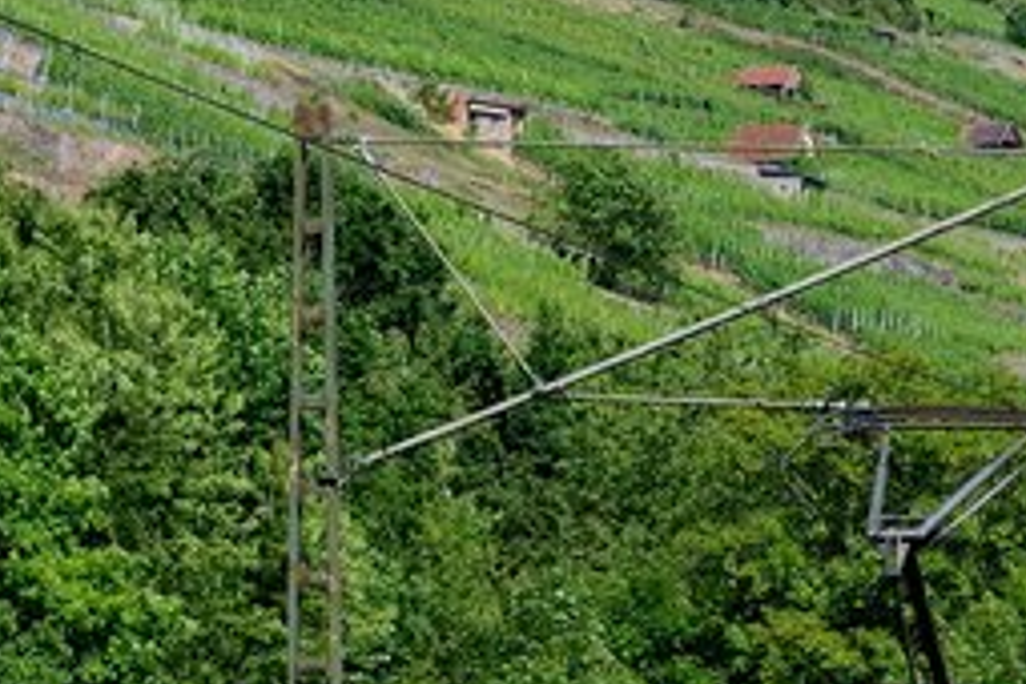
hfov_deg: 6.2
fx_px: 9376
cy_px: 672
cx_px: 1758
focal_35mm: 329
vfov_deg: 4.2
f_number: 5.6
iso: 200
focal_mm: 70
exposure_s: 1/1600
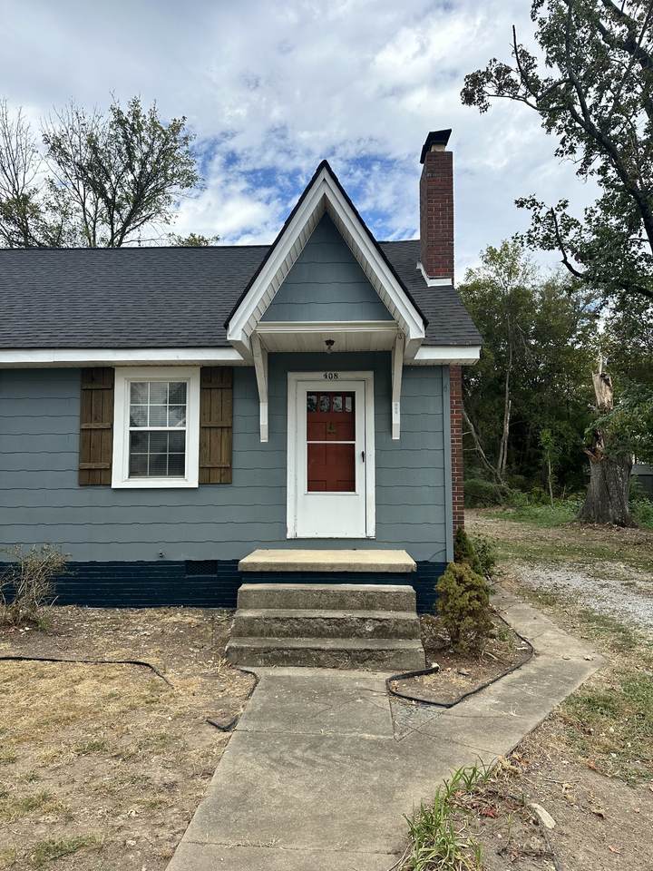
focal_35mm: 24
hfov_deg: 56.8
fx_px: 604
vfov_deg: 71.6
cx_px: 326
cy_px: 436
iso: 80
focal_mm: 6.86
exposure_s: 1/3597
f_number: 1.78
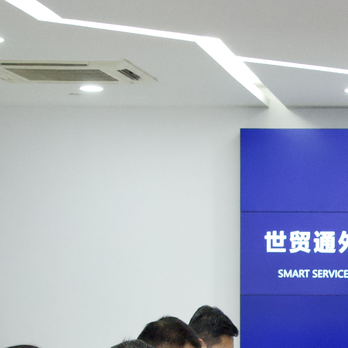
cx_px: 459
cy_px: 374
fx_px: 1285
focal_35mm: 113
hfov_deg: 14.7
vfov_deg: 15.1
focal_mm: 30
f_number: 7.1
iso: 8000
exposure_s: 1/160
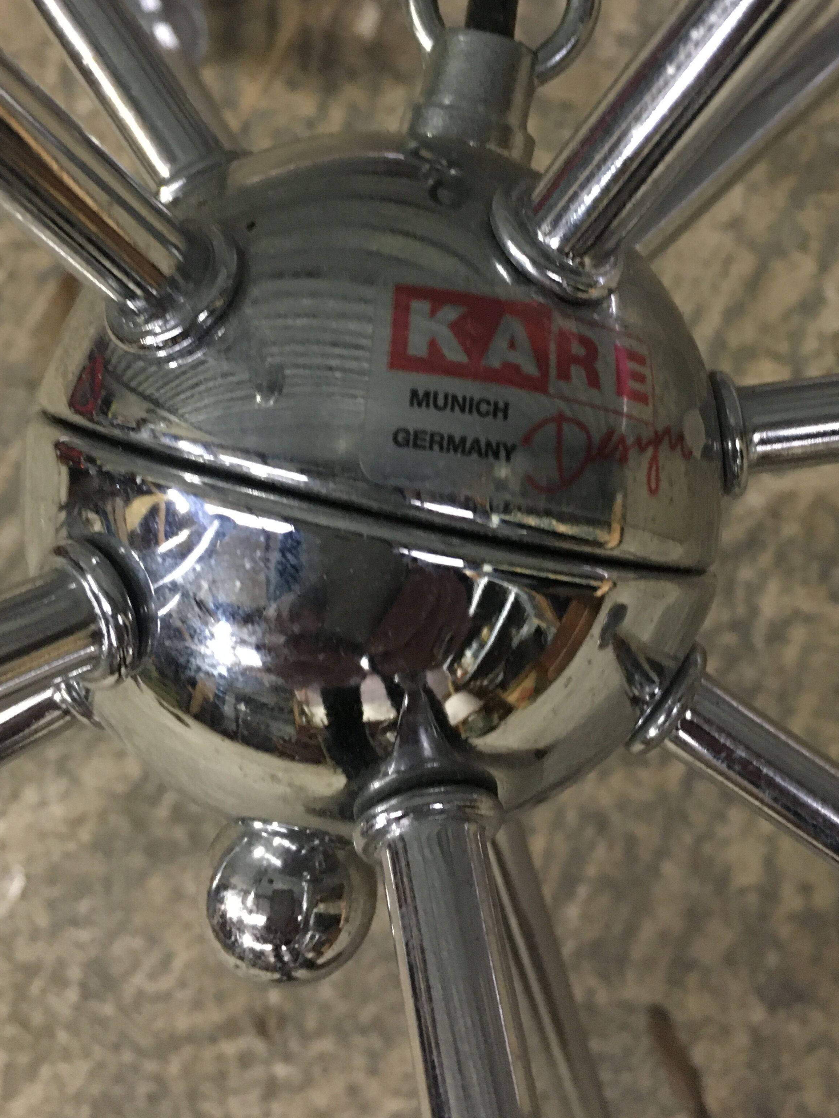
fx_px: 1228
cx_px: 453
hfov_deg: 37.7
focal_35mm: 38
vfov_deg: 48.4
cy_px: 404
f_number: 2.2
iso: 400
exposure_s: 1/17
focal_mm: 4.15
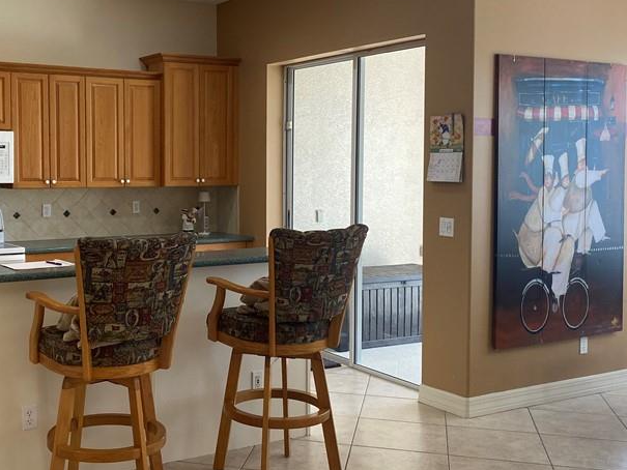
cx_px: 196
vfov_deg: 32.8
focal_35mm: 44
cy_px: 199
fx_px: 797
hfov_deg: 42.2
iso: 125
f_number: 1.8
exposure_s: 1/120
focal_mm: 4.25
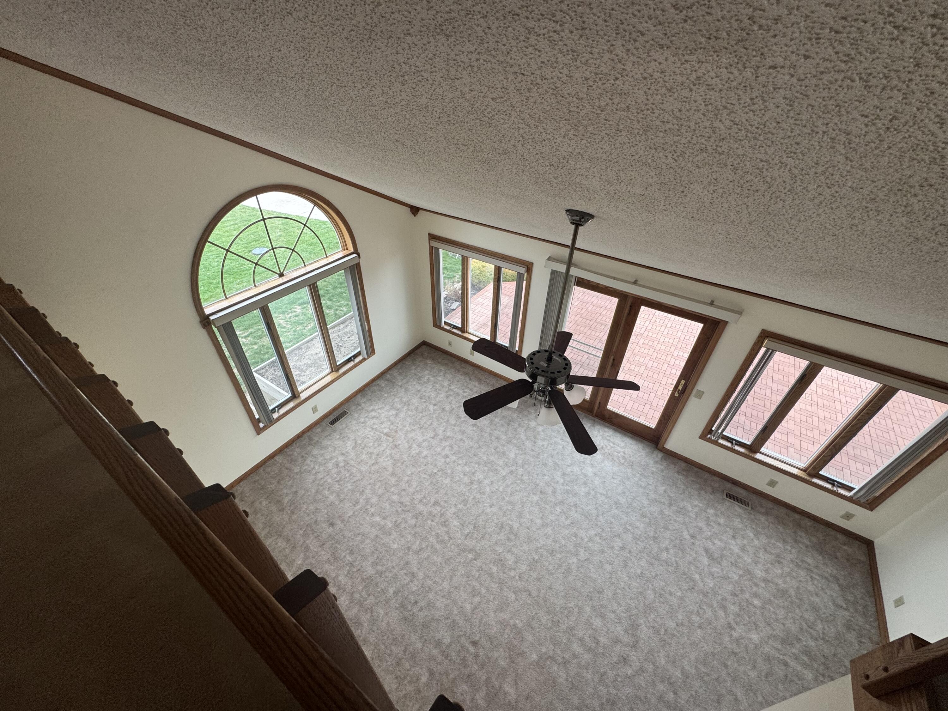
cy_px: 356
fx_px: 383
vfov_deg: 85.7
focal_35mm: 14
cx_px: 474
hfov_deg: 102.1
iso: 100
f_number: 2.2
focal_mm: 2.22
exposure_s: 1/120
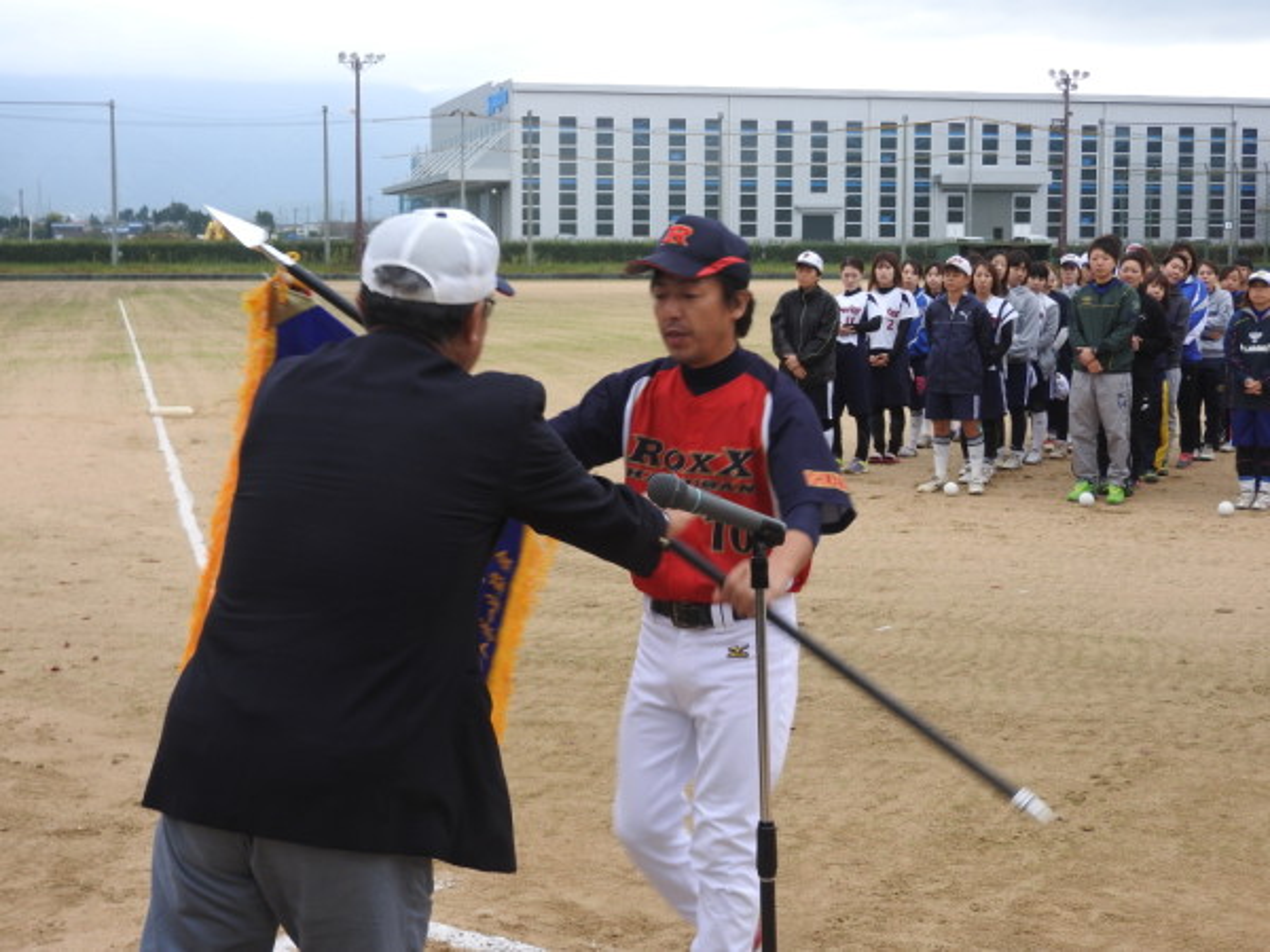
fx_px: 2201
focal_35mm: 60
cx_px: 635
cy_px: 476
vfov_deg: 24.4
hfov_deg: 32.2
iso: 100
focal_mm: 10.7
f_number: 4.2
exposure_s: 1/30
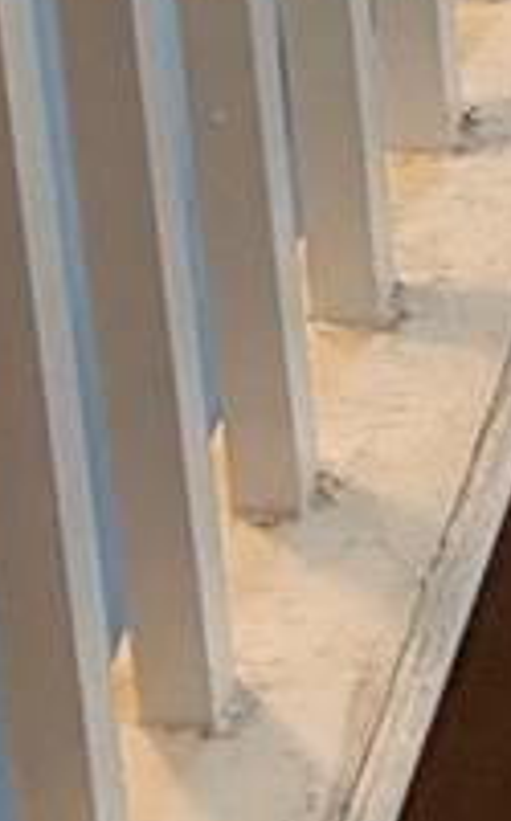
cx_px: 1124
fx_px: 4718
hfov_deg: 6.0
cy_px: -1238
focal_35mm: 211
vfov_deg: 8.9
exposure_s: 1/59
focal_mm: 5.96
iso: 320
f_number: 1.6
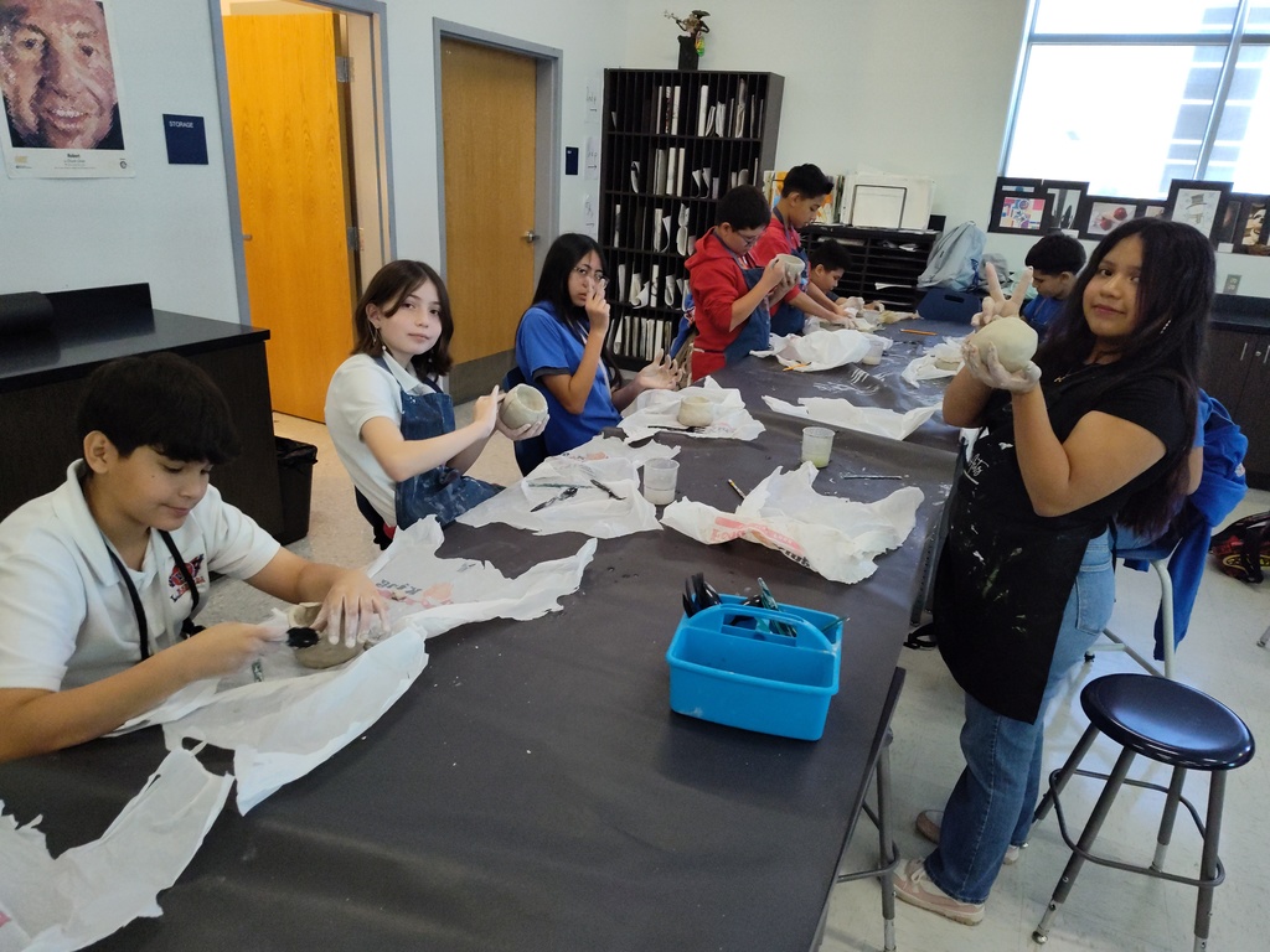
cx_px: 635
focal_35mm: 23
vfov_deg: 58.9
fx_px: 844
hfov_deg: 73.9
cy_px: 476
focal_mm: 5.56
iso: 1469
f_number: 1.8
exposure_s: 1/30
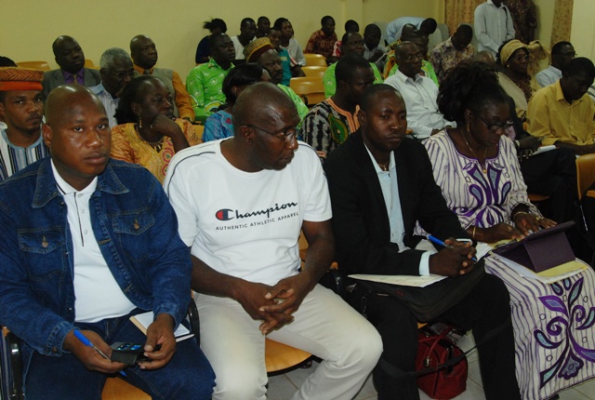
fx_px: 596
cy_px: 200
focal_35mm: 36
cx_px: 298
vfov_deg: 37.1
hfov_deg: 53.0
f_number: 5
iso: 800
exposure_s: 1/60
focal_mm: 24
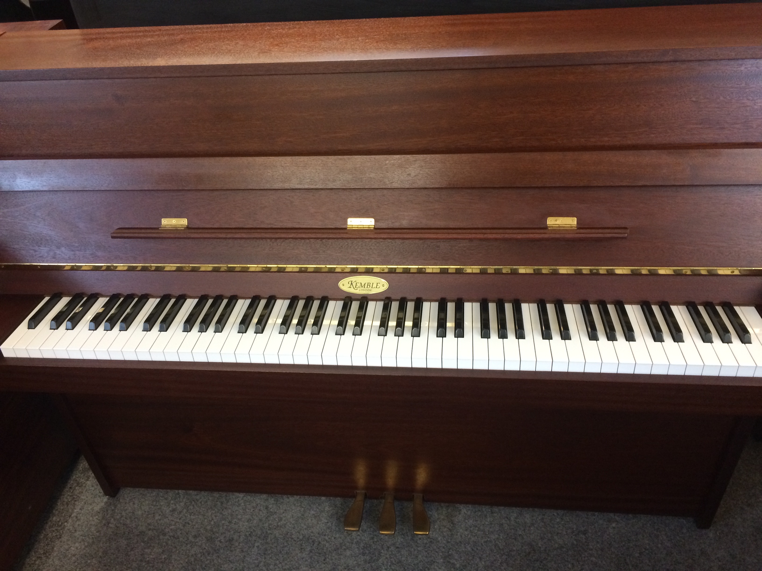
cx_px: 381
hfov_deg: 61.7
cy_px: 286
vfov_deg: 48.2
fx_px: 638
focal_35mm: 29
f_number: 2.2
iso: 250
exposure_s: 1/33
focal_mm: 4.15
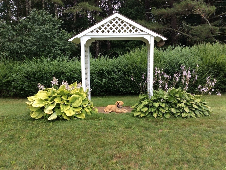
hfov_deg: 55.4
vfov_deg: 42.9
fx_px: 215
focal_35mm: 33
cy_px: 85
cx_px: 114
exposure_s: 1/347
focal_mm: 3.3
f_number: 2.4
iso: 32
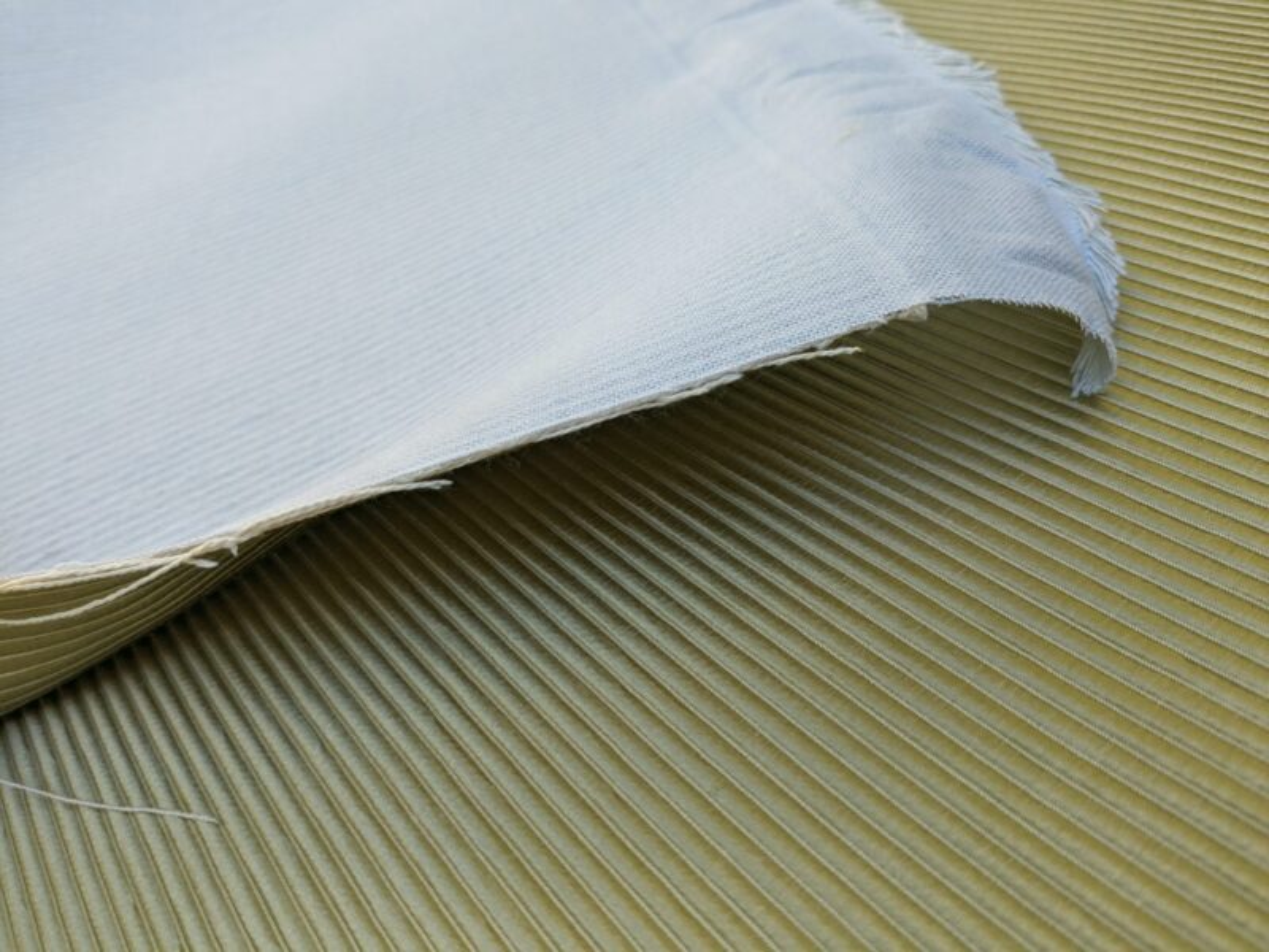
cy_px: 476
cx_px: 634
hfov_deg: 65.3
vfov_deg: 51.4
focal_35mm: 27
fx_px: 990
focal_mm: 4.38
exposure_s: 1/403
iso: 59
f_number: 1.73
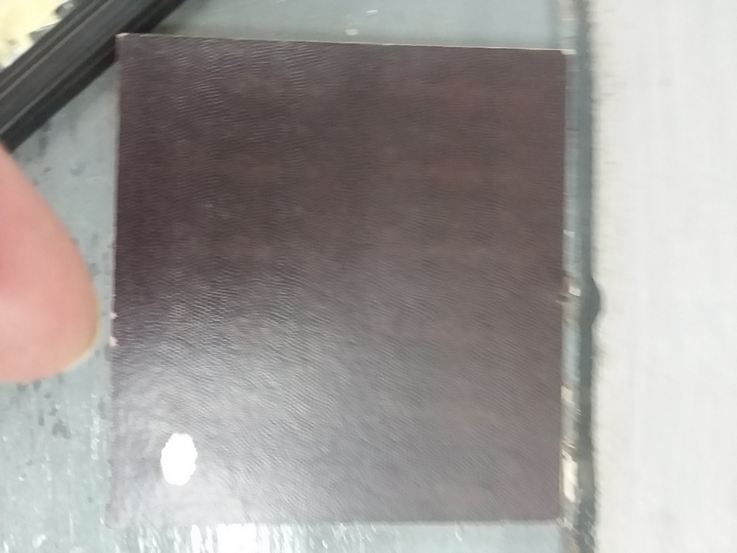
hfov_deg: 61.7
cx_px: 368
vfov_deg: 48.2
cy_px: 276
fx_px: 617
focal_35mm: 29
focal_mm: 2.47
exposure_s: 1/17
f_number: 1.9
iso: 200
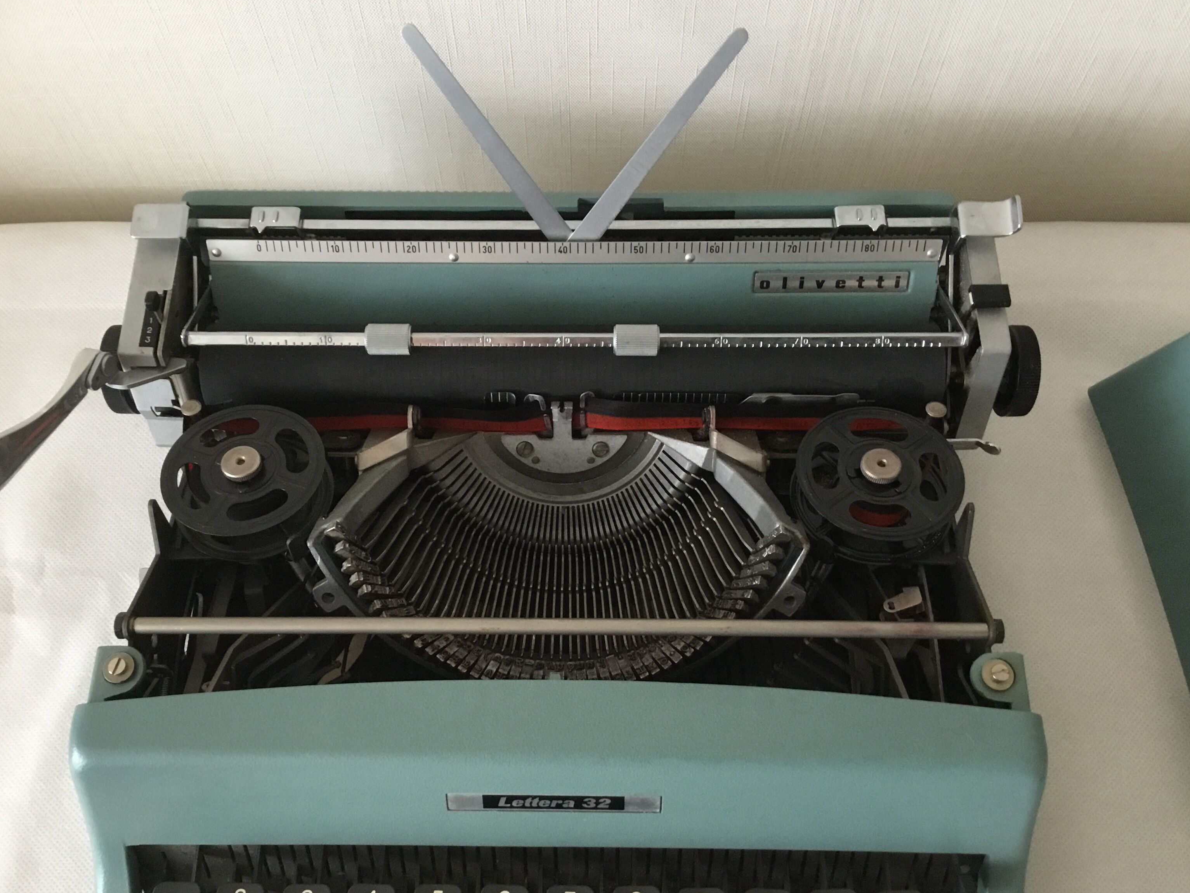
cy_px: 463
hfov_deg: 55.3
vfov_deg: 42.9
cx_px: 559
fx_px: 1135
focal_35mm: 33
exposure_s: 1/20
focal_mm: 3.3
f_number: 2.4
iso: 200
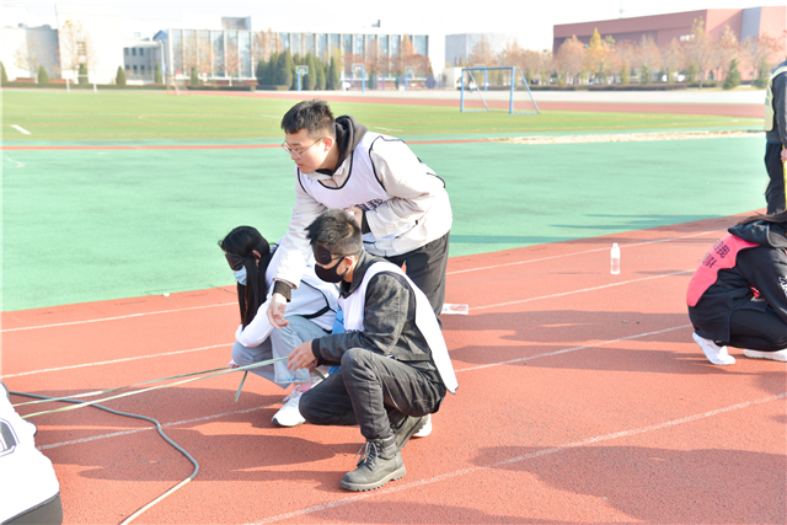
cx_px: 394
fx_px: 1093
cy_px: 262
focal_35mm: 50
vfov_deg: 27.0
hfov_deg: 39.6
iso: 100
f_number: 5
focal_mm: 50
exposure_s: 1/160
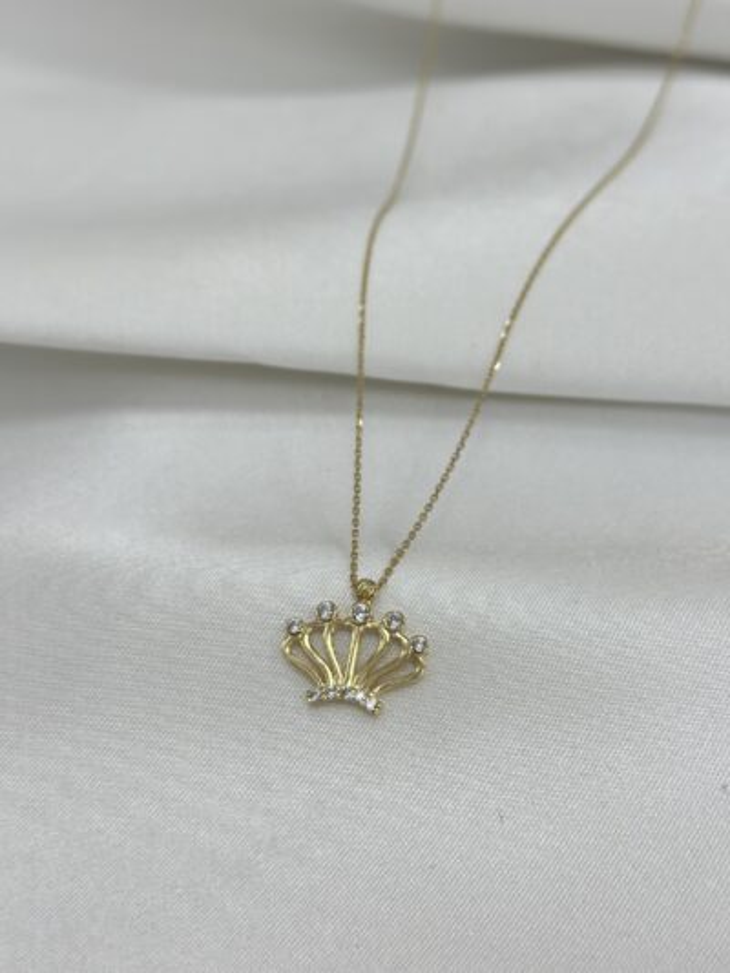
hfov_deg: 30.3
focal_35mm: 48
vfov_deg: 39.6
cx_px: 365
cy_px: 486
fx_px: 1349
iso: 80
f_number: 1.78
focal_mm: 6.86
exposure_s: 1/529
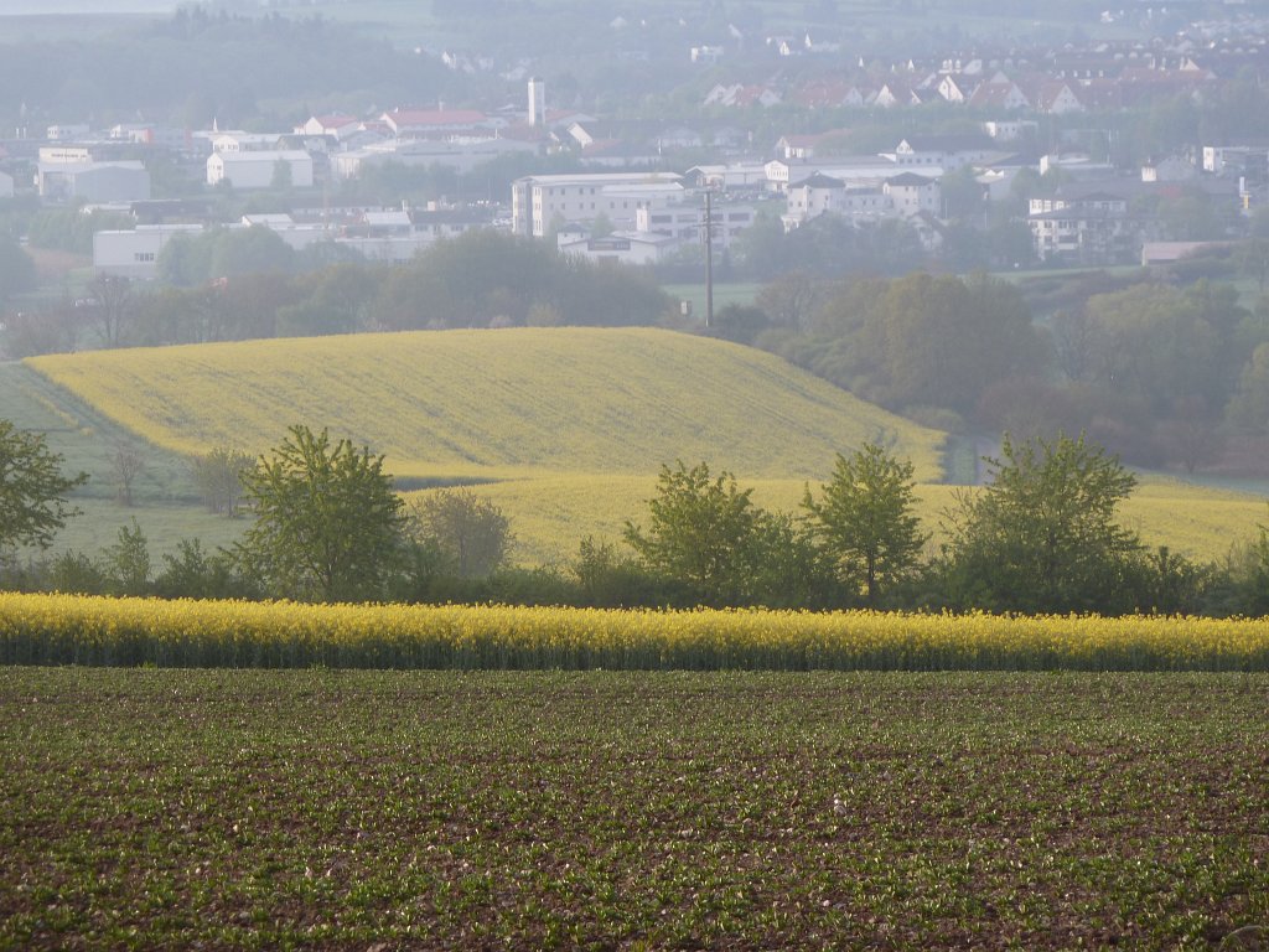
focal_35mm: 158
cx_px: 634
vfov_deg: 9.4
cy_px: 476
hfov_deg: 12.5
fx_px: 5792
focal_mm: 25.9
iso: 80
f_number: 4.5
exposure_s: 1/160
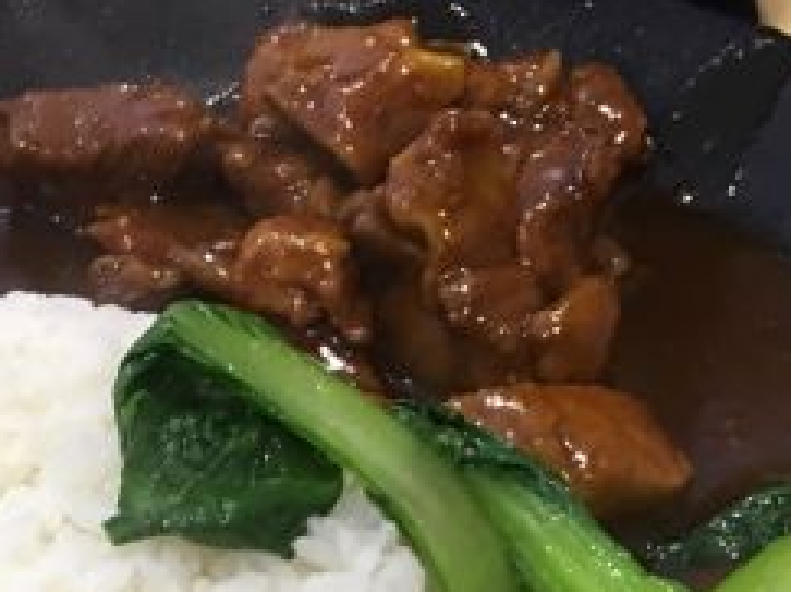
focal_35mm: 84
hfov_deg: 23.2
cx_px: 248
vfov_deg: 16.8
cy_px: 698
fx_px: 1918
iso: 80
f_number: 2.2
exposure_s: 1/10
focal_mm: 4.15
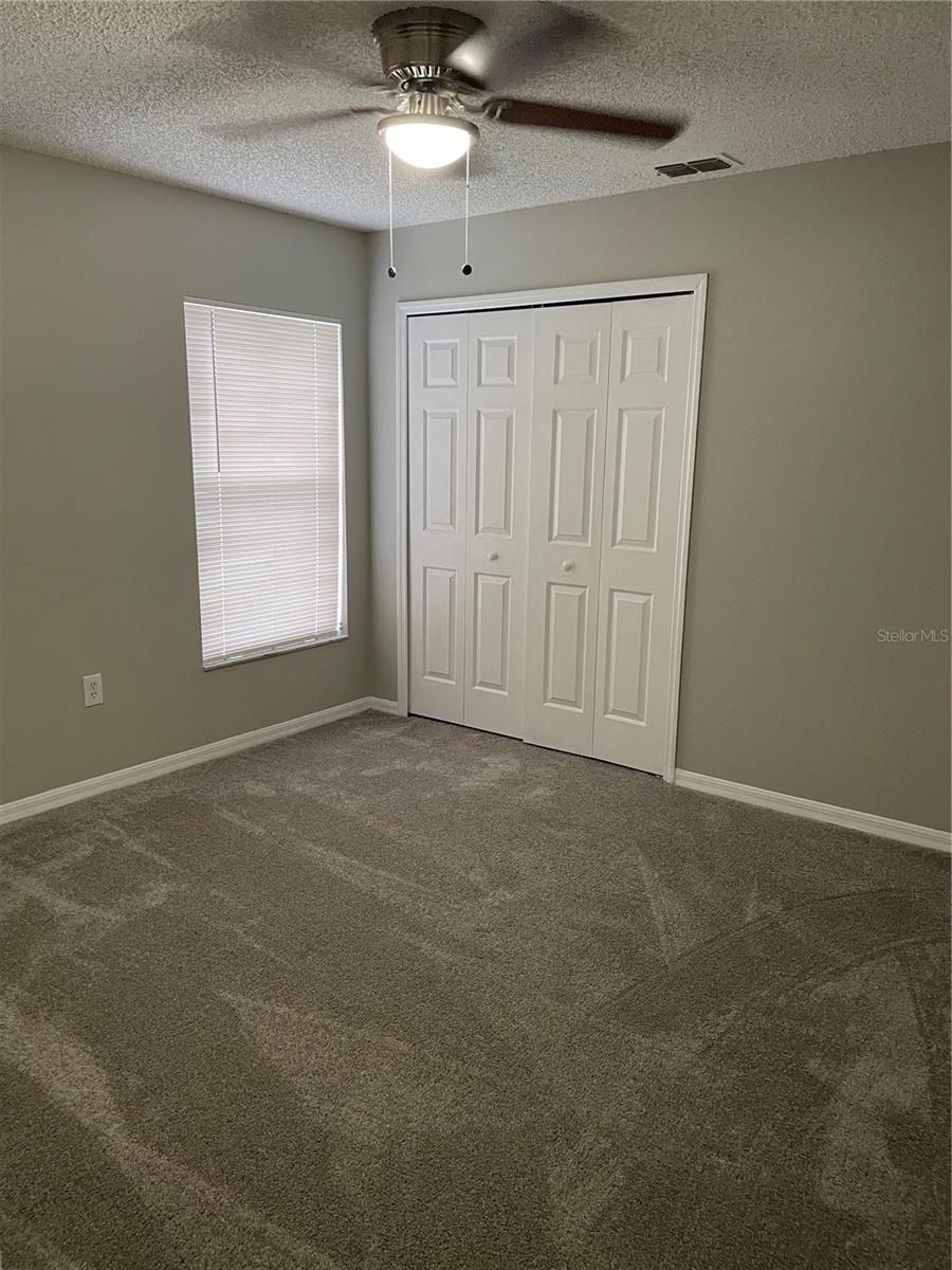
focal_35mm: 26
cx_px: 476
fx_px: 953
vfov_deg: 67.3
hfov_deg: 53.1
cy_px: 635
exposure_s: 1/60
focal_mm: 4.2
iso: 250
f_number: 1.6
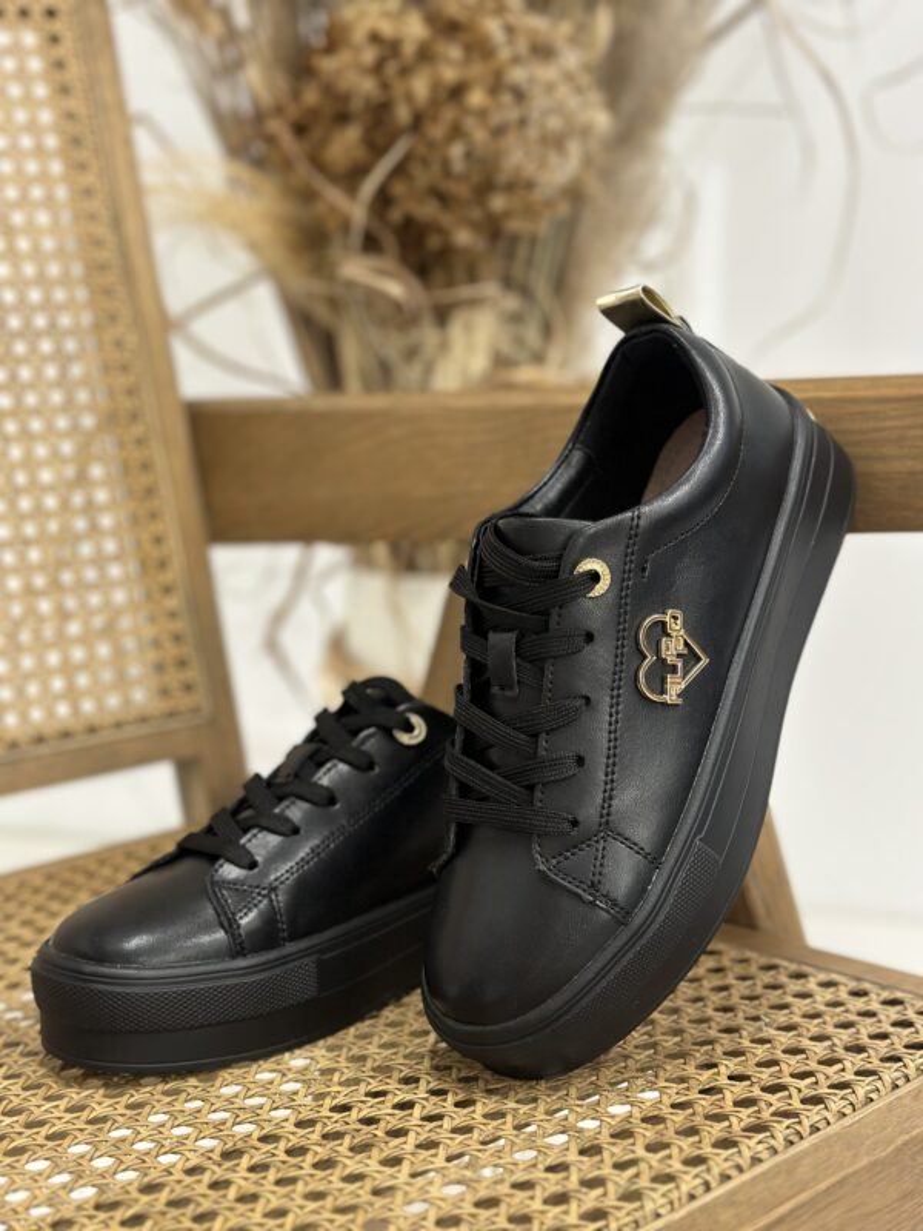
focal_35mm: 48
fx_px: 1706
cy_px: 616
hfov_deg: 30.3
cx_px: 462
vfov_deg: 39.7
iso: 200
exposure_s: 1/60
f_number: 1.78
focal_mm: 6.86
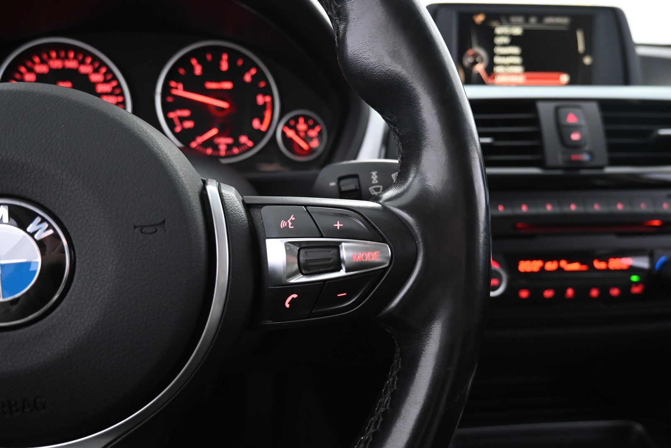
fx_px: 447
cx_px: 336
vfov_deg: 53.1
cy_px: 224
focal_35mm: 24
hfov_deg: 73.7
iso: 2200
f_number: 3.5
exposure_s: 1/25
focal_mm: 16
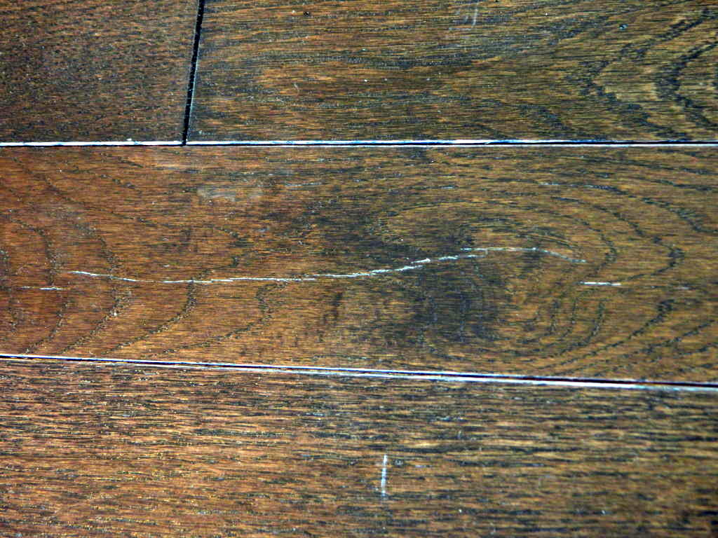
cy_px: 269
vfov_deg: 21.0
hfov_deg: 27.8
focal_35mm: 70
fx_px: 1452
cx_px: 359
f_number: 4
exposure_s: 1/20
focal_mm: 12.6
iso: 400
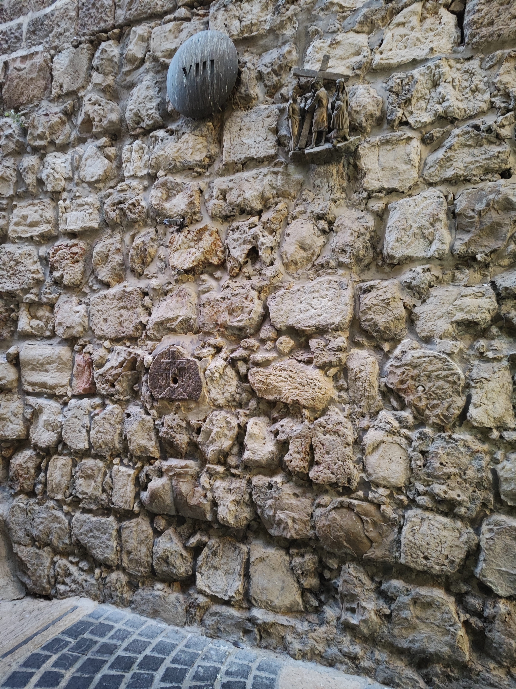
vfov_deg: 73.9
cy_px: 344
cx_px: 258
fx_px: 457
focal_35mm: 23
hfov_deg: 58.9
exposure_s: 1/33.3
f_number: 1.8
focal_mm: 5.4
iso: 2201
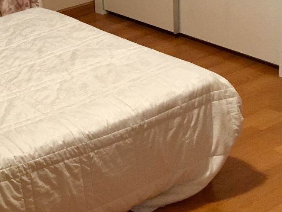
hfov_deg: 26.1
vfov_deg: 20.0
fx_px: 578
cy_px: -9
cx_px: 6
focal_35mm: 71
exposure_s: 1/20
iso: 200
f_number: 2.2
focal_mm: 4.15
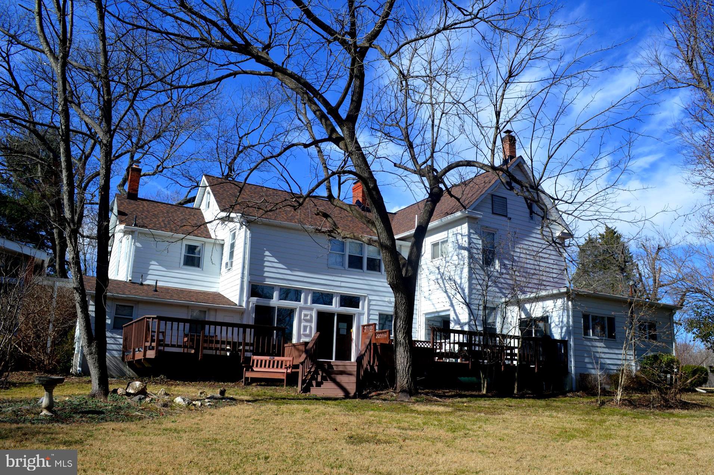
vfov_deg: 47.9
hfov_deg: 67.4
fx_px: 535
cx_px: 357
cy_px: 238
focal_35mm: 27
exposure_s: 1/250
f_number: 8
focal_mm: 18
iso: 100
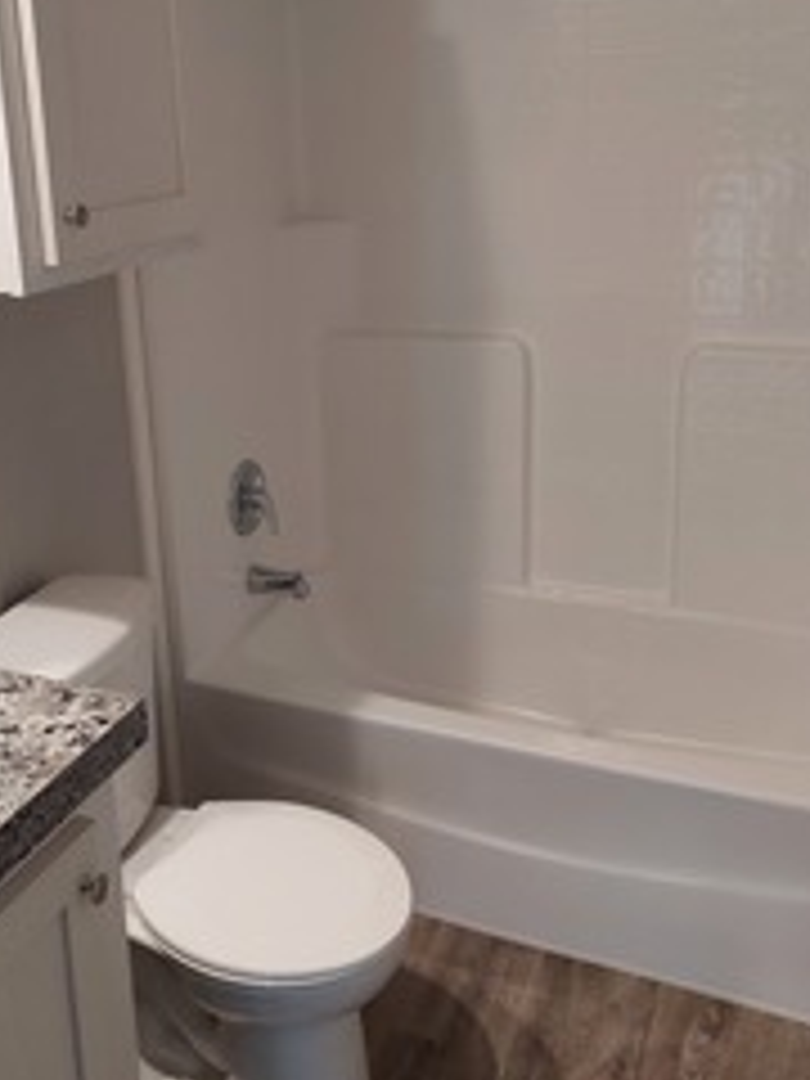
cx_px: 281
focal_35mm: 35
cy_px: 387
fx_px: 1092
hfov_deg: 40.3
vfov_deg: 51.9
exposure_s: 1/60
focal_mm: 5.23
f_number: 1.8
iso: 320
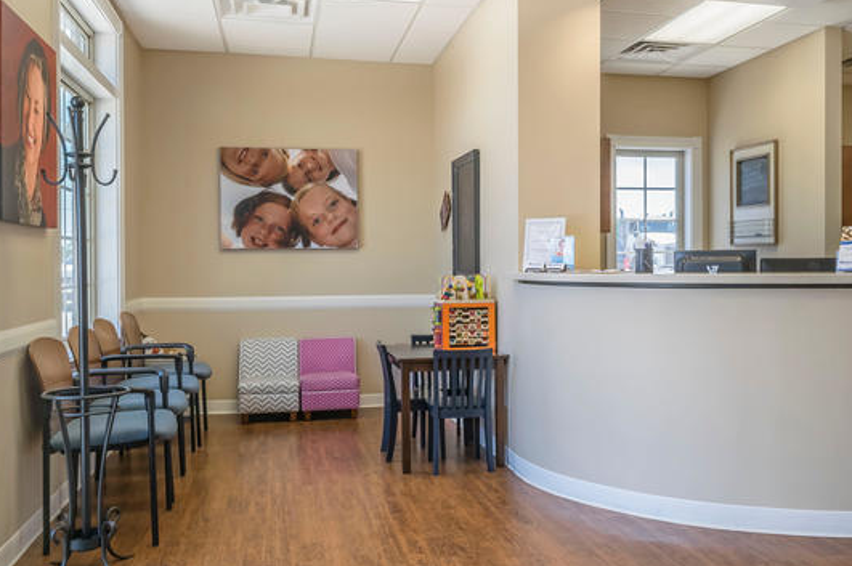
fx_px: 828
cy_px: 261
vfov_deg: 37.8
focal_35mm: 35
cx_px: 489
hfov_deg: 54.3
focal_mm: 20
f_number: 14
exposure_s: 1/15
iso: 400
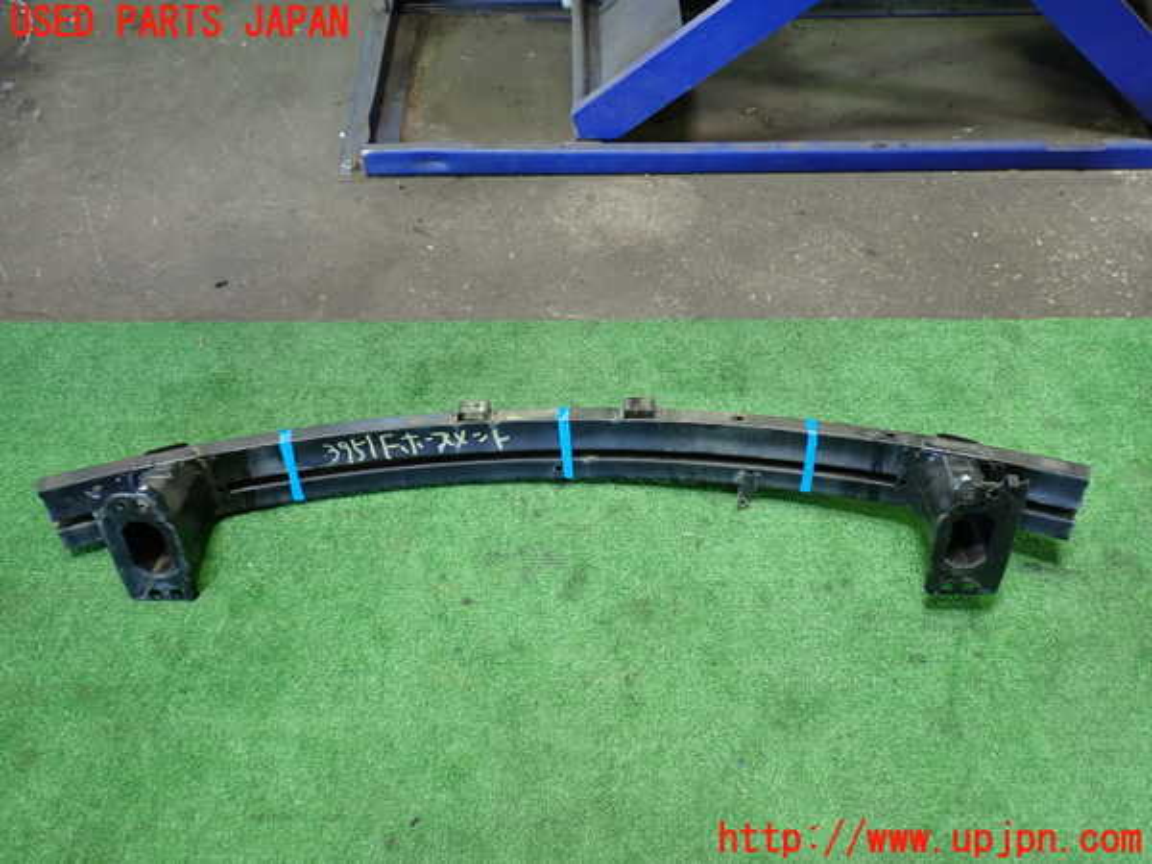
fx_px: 998
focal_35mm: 30
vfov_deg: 46.8
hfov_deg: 60.0
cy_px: 432
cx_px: 576
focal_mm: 5.4
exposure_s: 1/30
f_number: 2.3
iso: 250
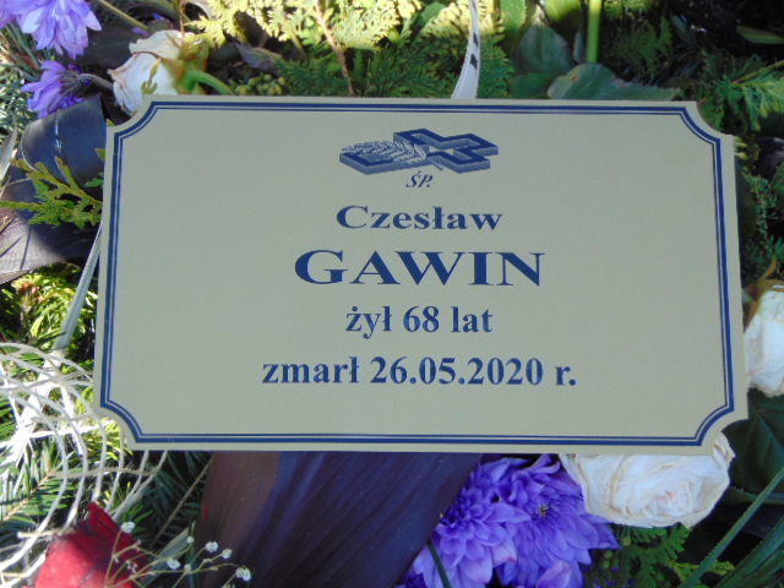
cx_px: 392
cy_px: 294
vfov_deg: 20.7
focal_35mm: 71
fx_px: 1608
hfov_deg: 27.4
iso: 80
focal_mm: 12.8
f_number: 3.7
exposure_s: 1/250
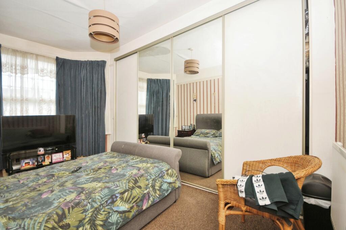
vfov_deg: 77.2
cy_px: 115
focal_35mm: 15
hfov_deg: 100.4
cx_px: 173
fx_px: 144
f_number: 5
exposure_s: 1/60
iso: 200
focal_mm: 10
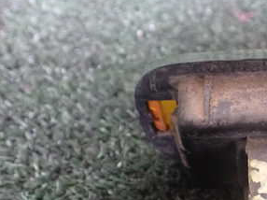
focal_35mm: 63
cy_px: 167
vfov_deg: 22.8
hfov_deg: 28.9
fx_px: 486
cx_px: 264
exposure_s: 1/30
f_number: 2.3
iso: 1250
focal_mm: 5.4
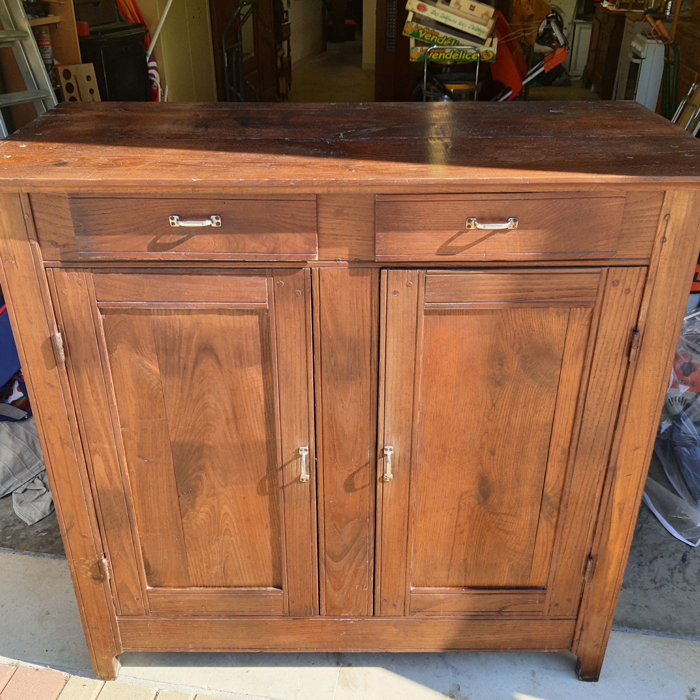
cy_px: 354
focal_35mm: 31
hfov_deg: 52.5
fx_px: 709
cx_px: 359
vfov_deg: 52.5
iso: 50
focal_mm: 4.32
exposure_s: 1/470
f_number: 1.7
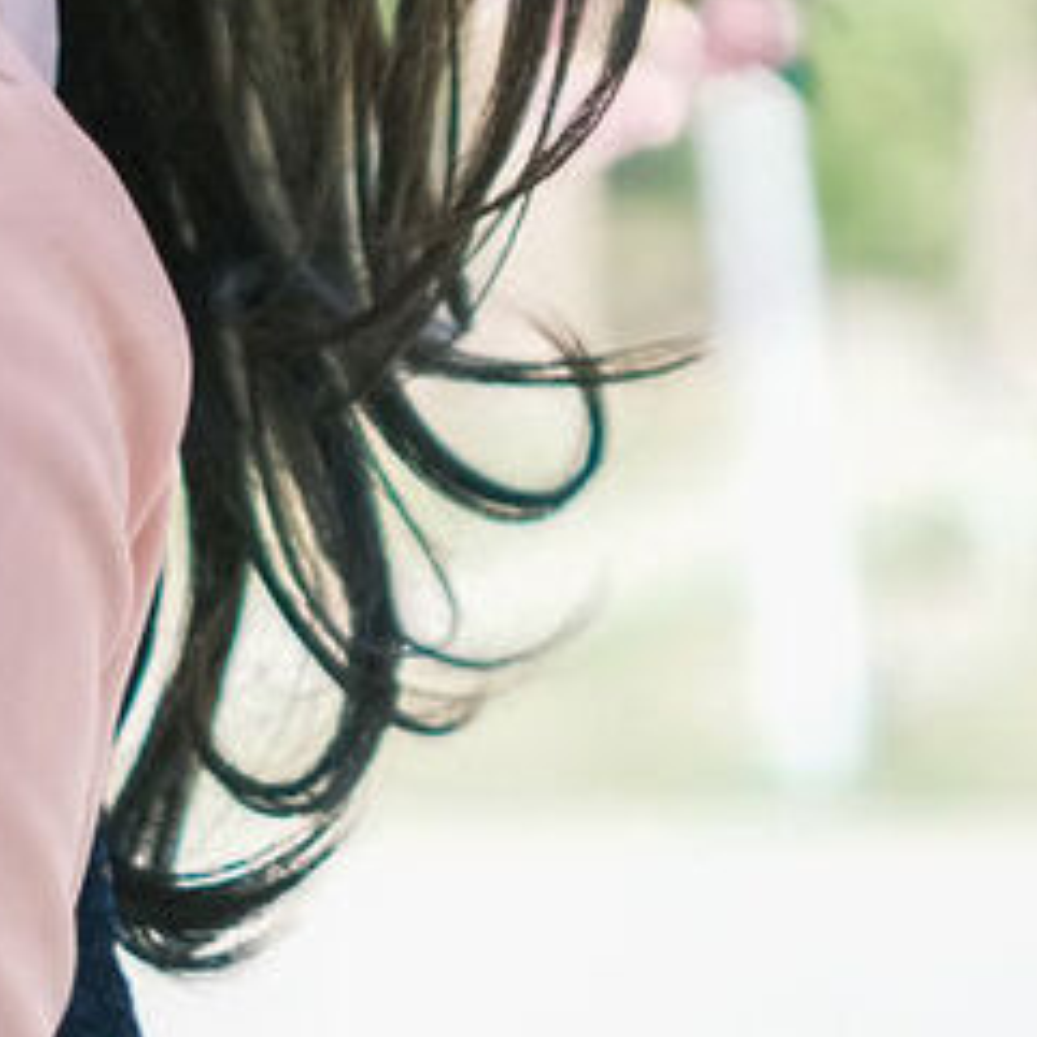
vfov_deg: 8.9
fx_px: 6643
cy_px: -65
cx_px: 439
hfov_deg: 8.9
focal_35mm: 196
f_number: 1.4
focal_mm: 35
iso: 2000
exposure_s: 1/13000
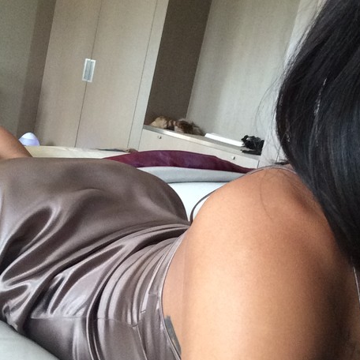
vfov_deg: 41.9
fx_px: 471
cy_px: 184
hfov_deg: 41.8
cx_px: 170
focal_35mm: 40
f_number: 2.4
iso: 400
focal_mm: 2.15
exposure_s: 1/17
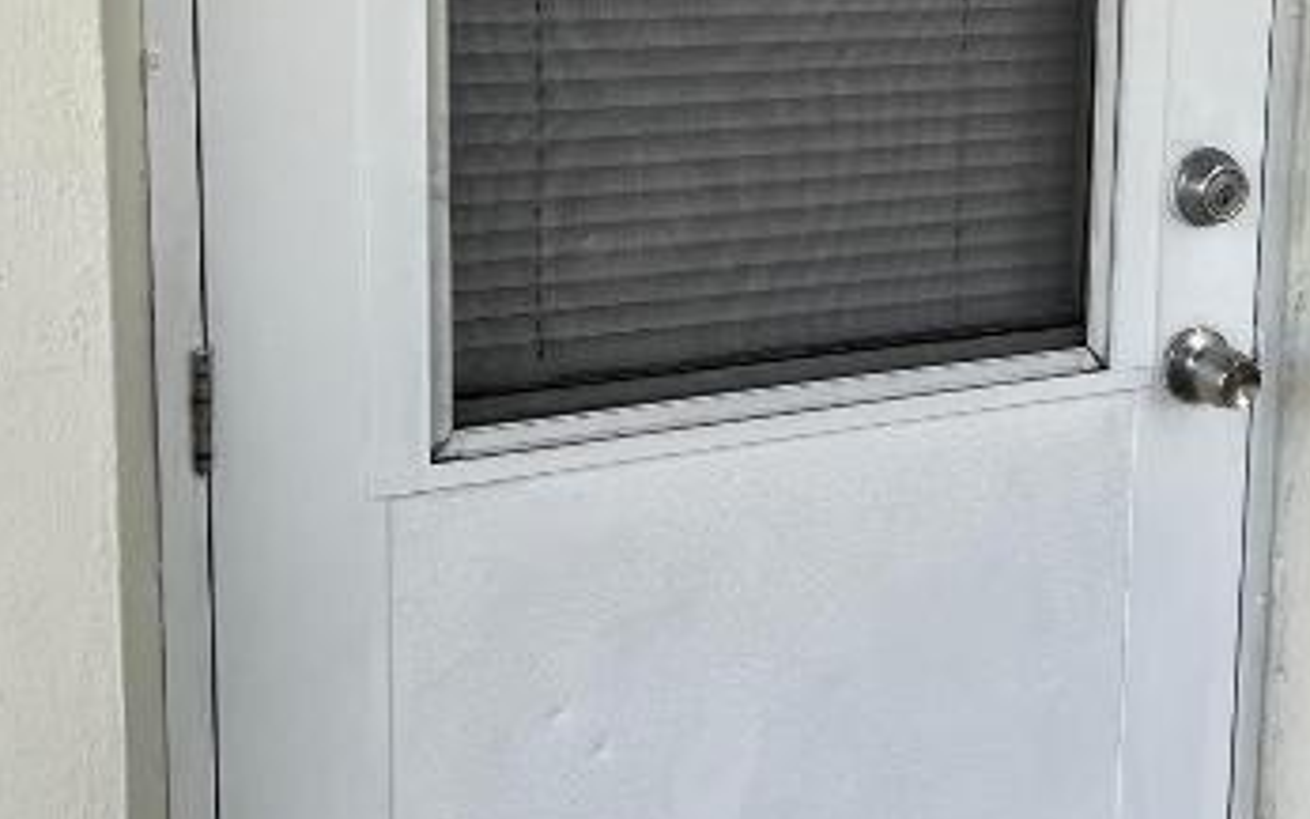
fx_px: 2178
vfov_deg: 21.0
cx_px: 831
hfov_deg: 33.3
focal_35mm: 61
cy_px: 140
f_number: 1.6
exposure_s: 1/481
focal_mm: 5.1
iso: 50
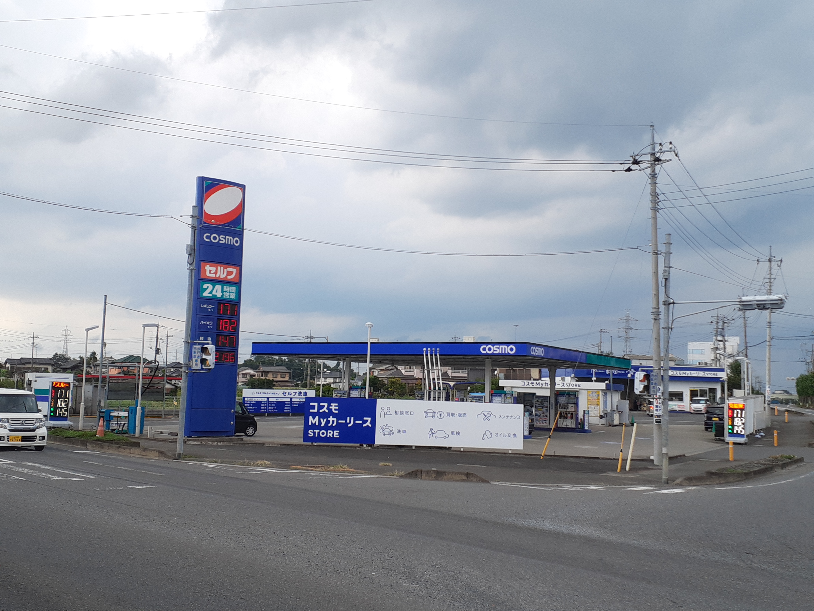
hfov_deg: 65.3
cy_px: 306
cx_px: 407
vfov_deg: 51.4
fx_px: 635
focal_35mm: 27
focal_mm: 3.6
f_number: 1.9
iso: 40
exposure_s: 1/725
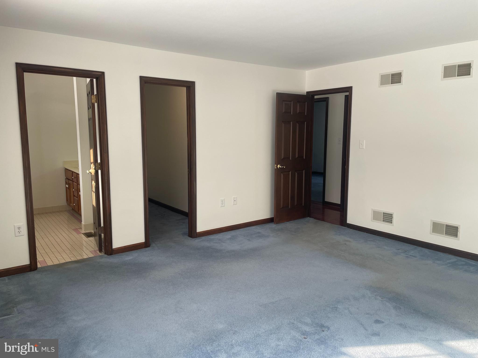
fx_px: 359
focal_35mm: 26
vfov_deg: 53.1
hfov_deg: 67.3
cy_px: 179
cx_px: 239
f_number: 1.6
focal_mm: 4.2
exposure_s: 1/121
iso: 50
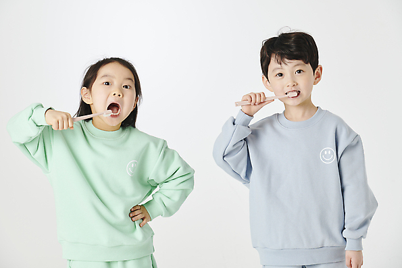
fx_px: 1407
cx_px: 201
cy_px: 134
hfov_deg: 16.3
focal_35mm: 126
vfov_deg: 10.9
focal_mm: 125
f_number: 8
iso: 160
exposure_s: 1/125
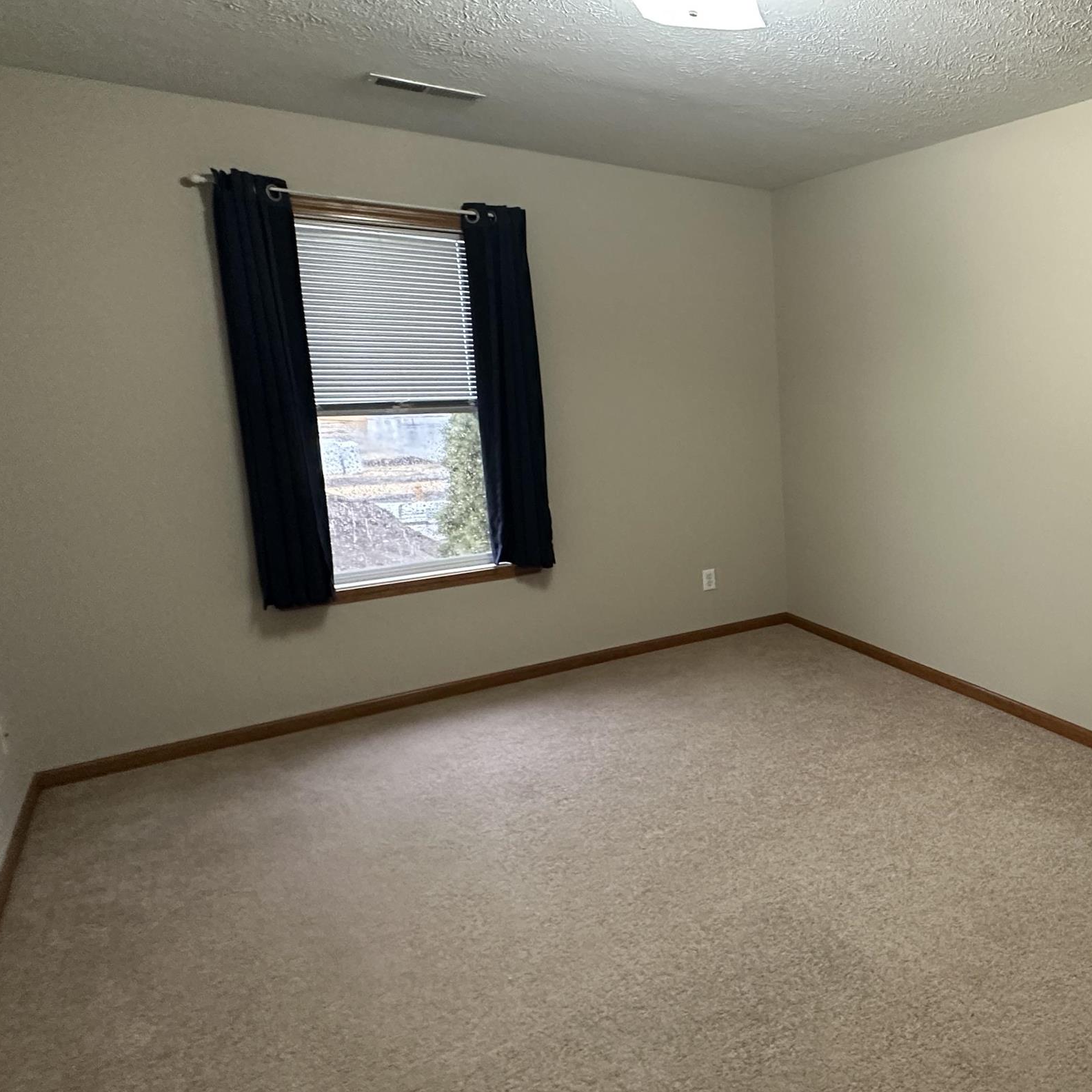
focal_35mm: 24
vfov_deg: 65.0
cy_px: 529
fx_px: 857
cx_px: 957
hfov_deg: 57.1
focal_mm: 2.22
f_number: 2.2
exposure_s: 1/60
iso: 500
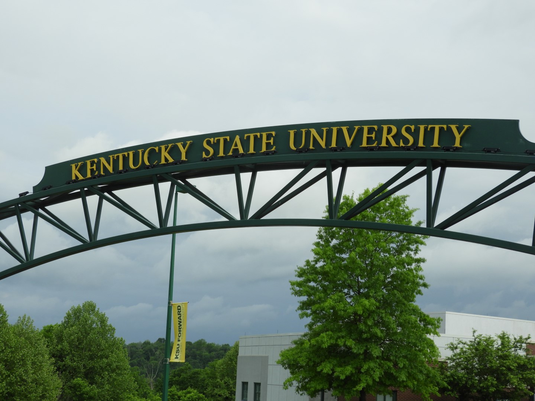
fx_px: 1005
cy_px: 200
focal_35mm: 65
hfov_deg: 29.8
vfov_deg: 22.6
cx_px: 268
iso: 100
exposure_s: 1/800
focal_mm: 11.6
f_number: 4.2
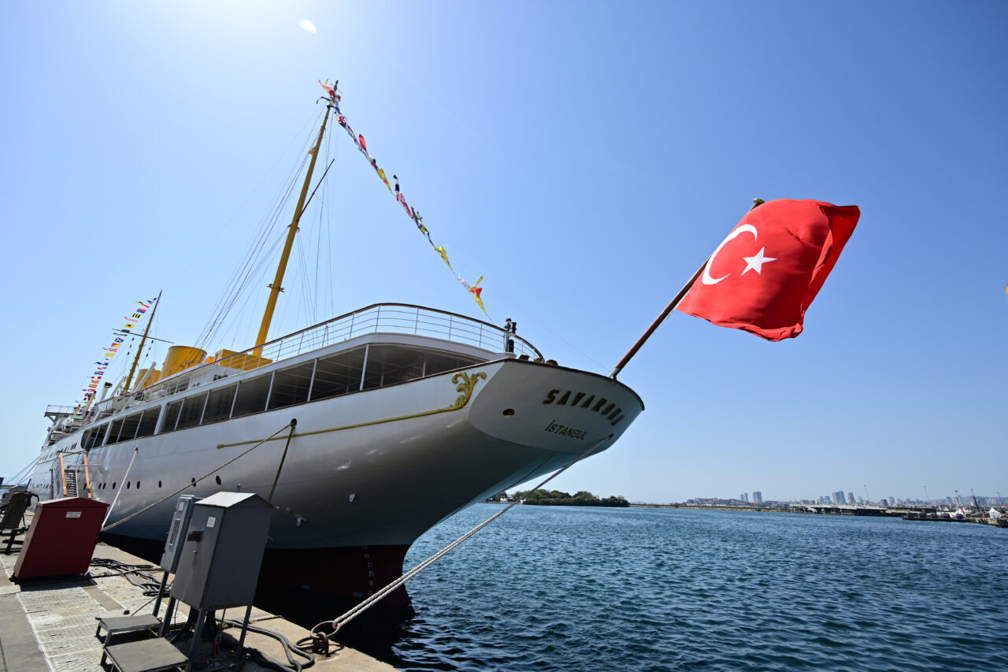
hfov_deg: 98.5
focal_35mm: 16
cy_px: 336
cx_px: 504
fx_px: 434
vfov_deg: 75.5
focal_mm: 15.5
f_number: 4
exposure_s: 1/1250
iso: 100
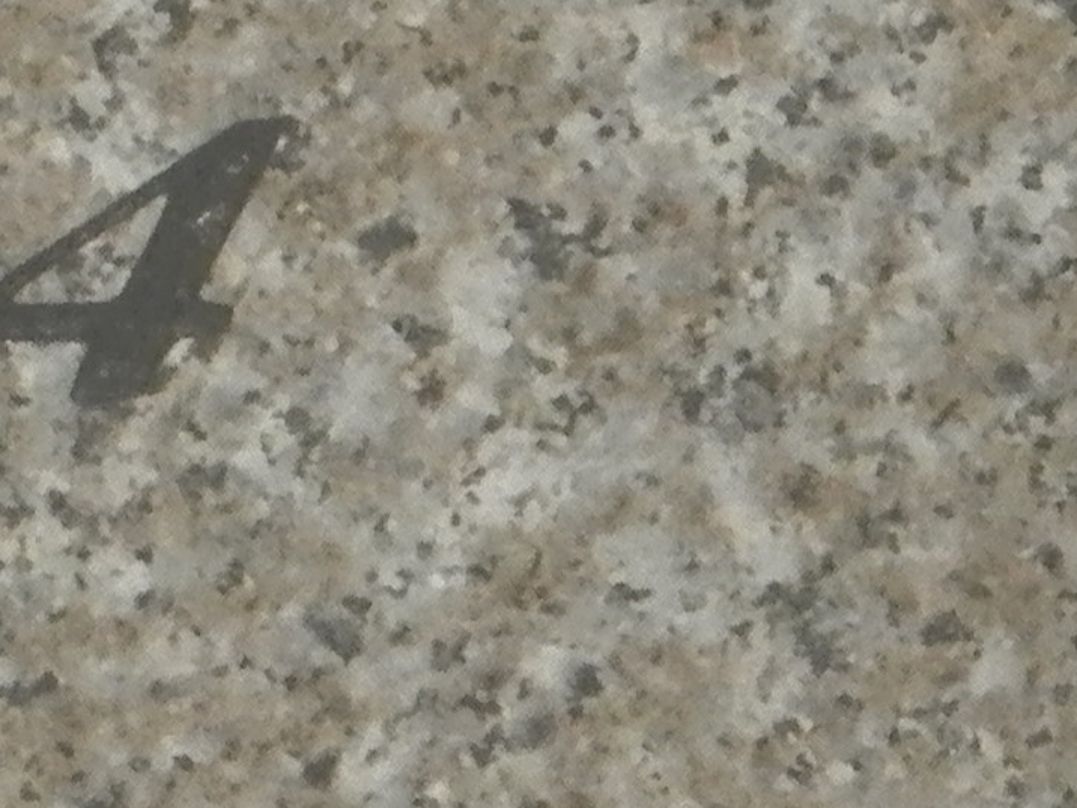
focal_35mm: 984
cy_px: -791
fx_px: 30615
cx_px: -1688
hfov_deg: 2.0
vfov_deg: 1.5
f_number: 4.9
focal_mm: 27.4
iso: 400
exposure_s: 1/200
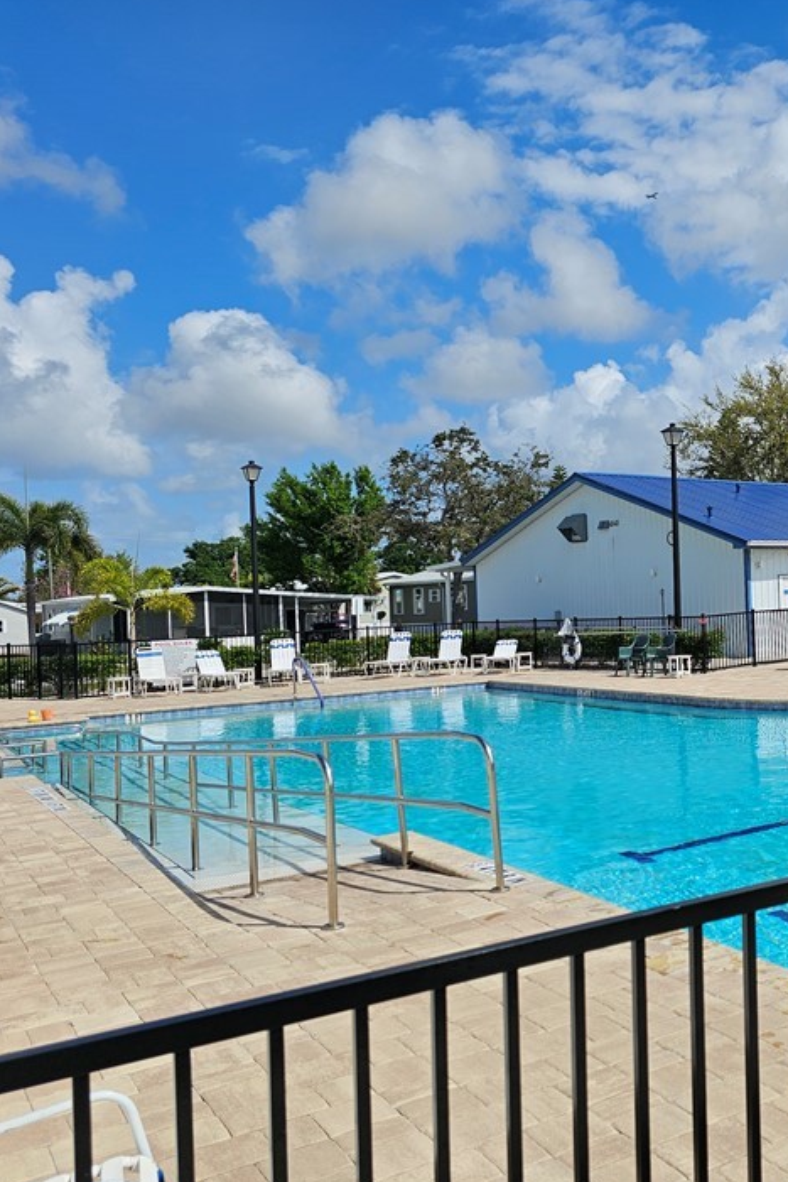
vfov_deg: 54.4
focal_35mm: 35
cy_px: 610
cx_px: 780
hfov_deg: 34.6
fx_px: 1149
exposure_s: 1/1920
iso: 12
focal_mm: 6.3
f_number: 1.7
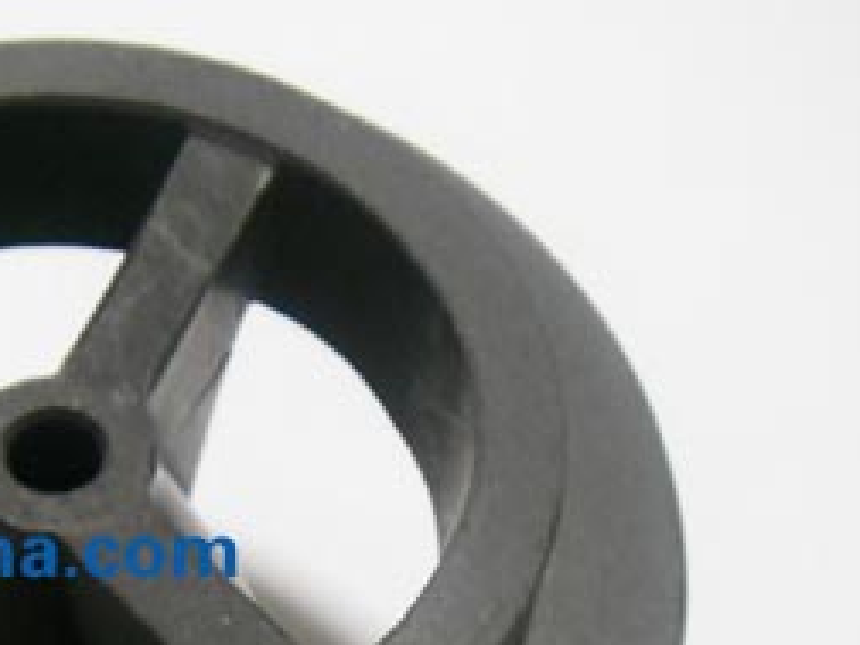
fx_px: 2310
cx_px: 24
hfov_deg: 20.5
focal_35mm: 93
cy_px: 601
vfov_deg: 15.7
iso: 200
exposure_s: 1
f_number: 3.5
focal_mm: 6.6
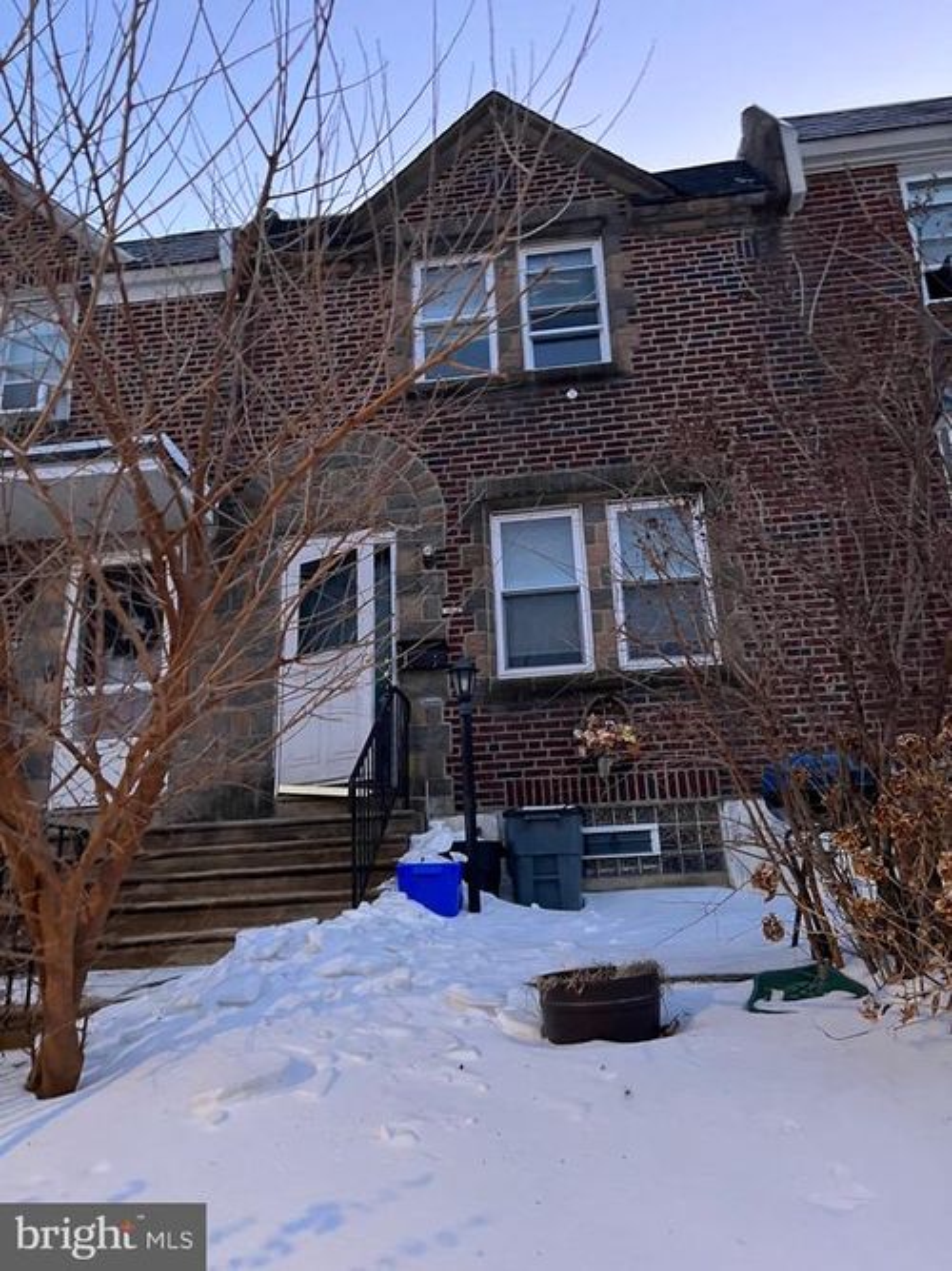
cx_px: 476
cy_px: 636
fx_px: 954
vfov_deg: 67.3
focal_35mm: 26
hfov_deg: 53.0
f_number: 1.5
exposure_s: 1/40
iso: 640
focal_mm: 5.7
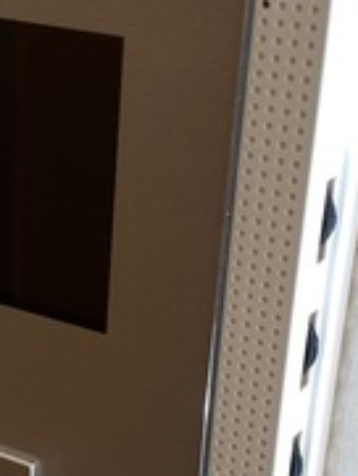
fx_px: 1184
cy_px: 342
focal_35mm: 86
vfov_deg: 22.6
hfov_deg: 16.9
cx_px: 32
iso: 40
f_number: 1.8
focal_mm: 4.25
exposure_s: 1/100
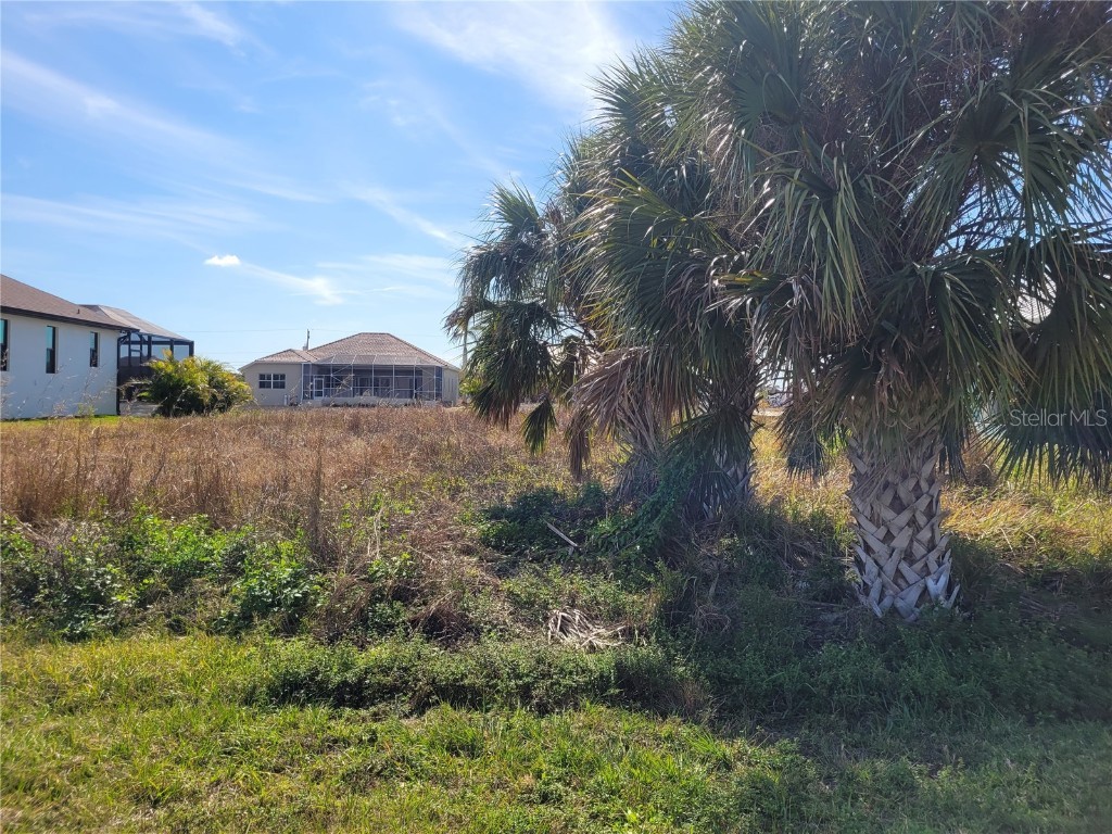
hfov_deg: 67.3
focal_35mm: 26
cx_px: 556
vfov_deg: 53.1
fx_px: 835
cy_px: 417
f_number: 1.8
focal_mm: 5.4
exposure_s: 1/2607
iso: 40
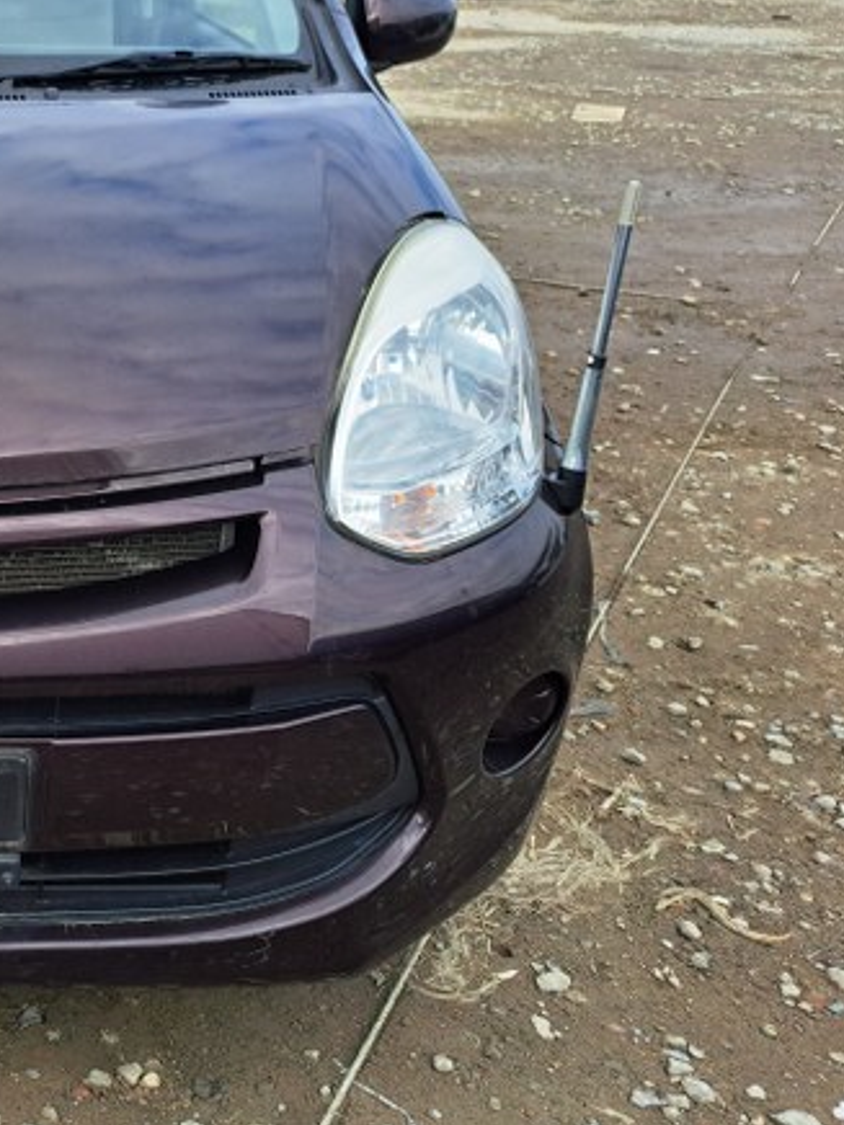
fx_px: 1430
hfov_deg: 28.9
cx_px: -142
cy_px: 397
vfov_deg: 42.5
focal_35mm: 44
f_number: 1.8
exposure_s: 1/497
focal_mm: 5.23
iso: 50
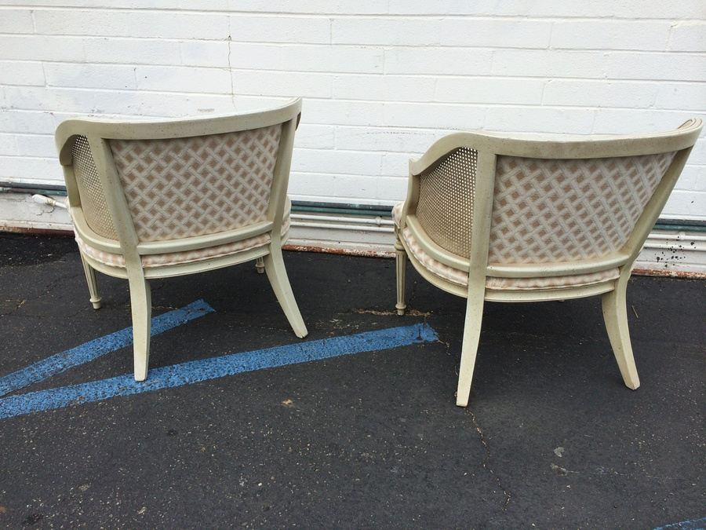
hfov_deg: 60.0
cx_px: 353
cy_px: 265
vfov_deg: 46.8
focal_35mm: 30
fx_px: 612
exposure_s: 1/1368
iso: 32
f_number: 2.2
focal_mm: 4.12
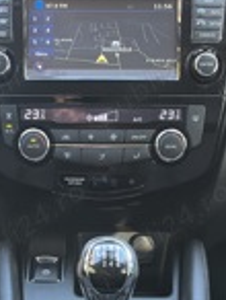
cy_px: 267
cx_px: 90
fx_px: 616
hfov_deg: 20.8
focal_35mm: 71
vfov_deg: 26.5
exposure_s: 1/60
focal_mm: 5.1
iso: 250
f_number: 1.6
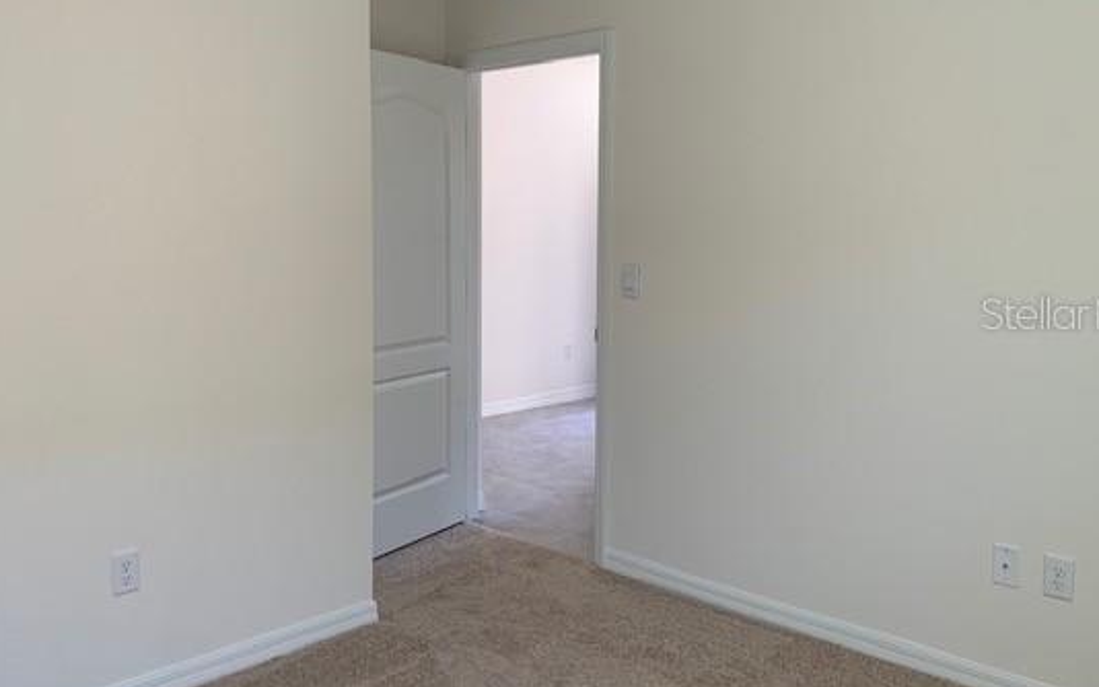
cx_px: 517
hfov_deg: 58.1
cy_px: 313
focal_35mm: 33
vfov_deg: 38.3
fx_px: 989
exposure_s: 1/120
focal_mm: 4.25
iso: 64
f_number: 1.8
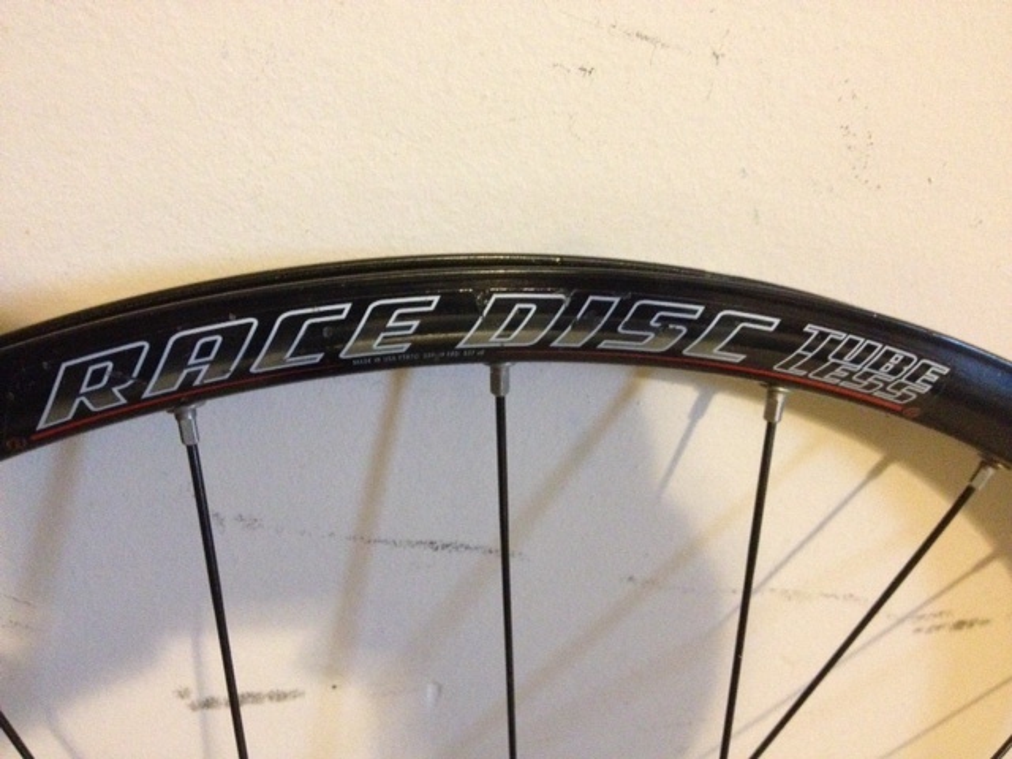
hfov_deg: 52.6
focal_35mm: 35
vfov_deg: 40.7
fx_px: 1023
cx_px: 506
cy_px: 380
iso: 800
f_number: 2.4
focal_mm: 4.28
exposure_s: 1/15
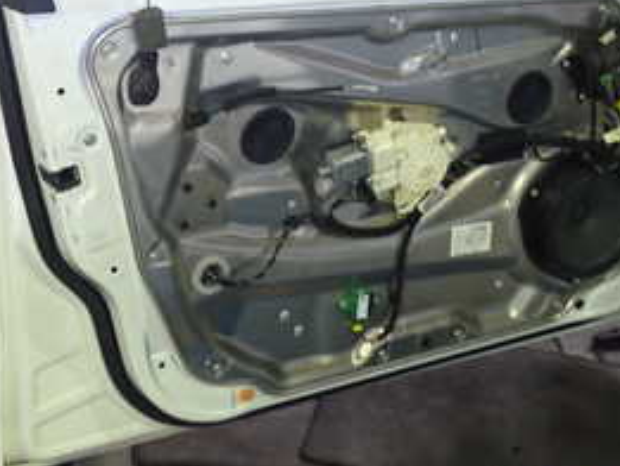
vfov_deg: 20.6
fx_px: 1236
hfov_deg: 28.1
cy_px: -7
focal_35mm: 69
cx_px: 323
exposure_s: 1/30
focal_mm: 5.4
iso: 320
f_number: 2.3
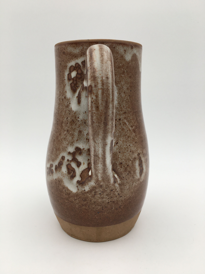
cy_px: 137
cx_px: 102
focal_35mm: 29
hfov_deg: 48.2
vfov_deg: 61.7
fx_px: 229
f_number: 2.2
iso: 25
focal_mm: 4.15
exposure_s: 1/260
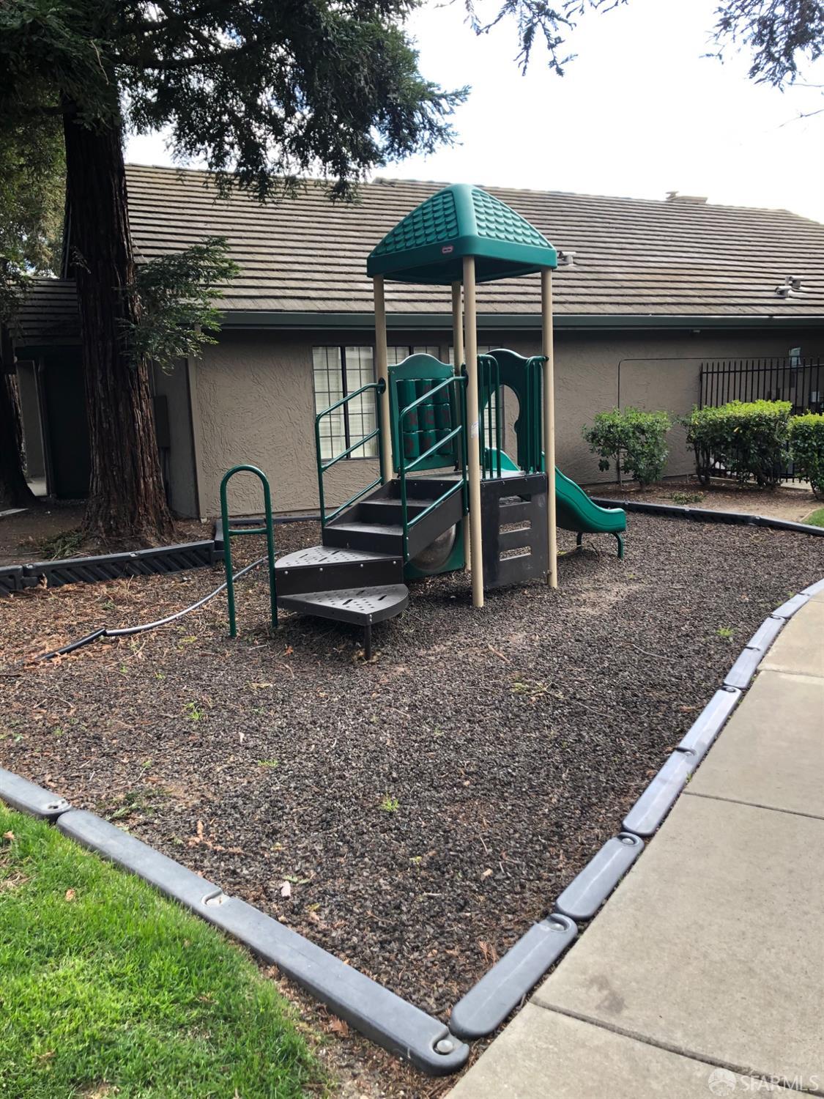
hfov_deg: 49.7
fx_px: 889
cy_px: 550
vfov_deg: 63.4
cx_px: 412
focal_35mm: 28
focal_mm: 4
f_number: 1.8
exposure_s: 1/120
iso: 32
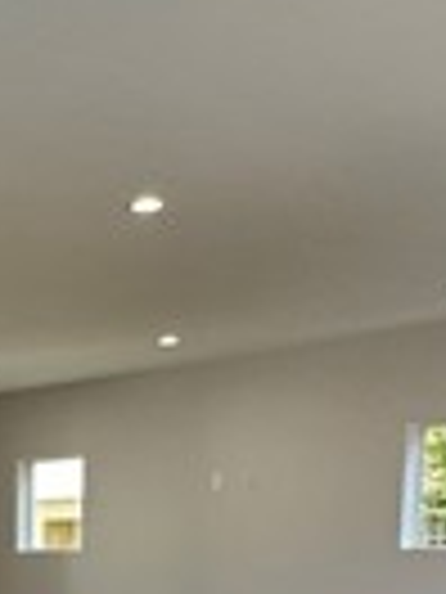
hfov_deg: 20.1
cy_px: 742
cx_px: -108
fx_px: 1168
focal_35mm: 68
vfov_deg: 25.2
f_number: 2.2
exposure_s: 1/120
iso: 250
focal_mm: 2.22
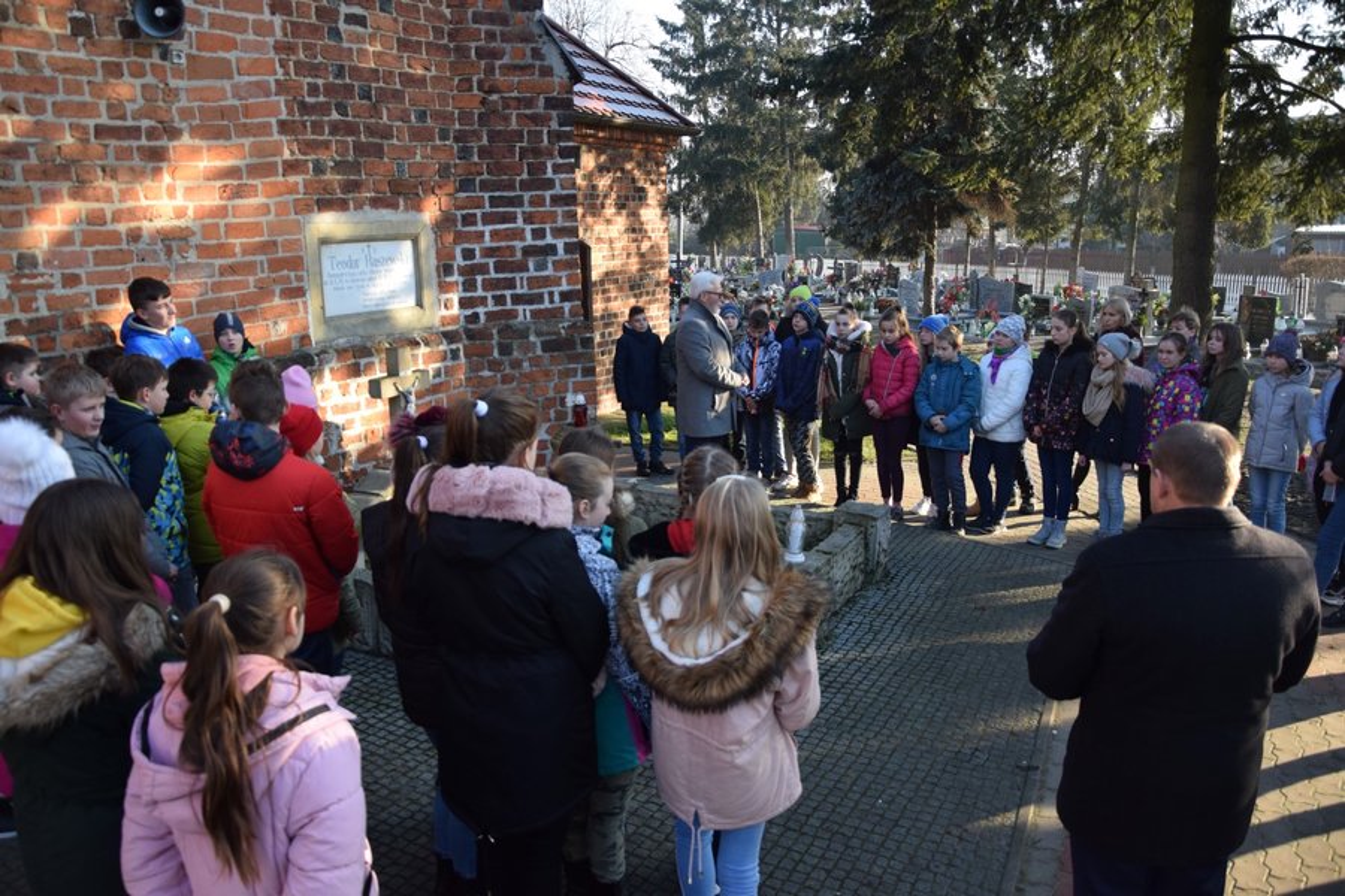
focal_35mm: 27
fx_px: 1009
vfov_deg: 47.9
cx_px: 672
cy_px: 448
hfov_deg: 67.4
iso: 800
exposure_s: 1/1000
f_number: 3.5
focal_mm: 18
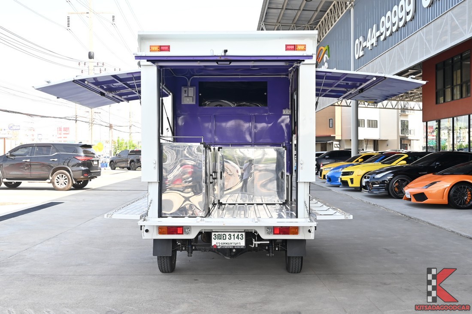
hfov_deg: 47.4
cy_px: 157
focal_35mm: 41
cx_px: 236
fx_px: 537
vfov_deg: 32.6
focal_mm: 27.5
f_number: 6.3
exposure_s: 1/160
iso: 200
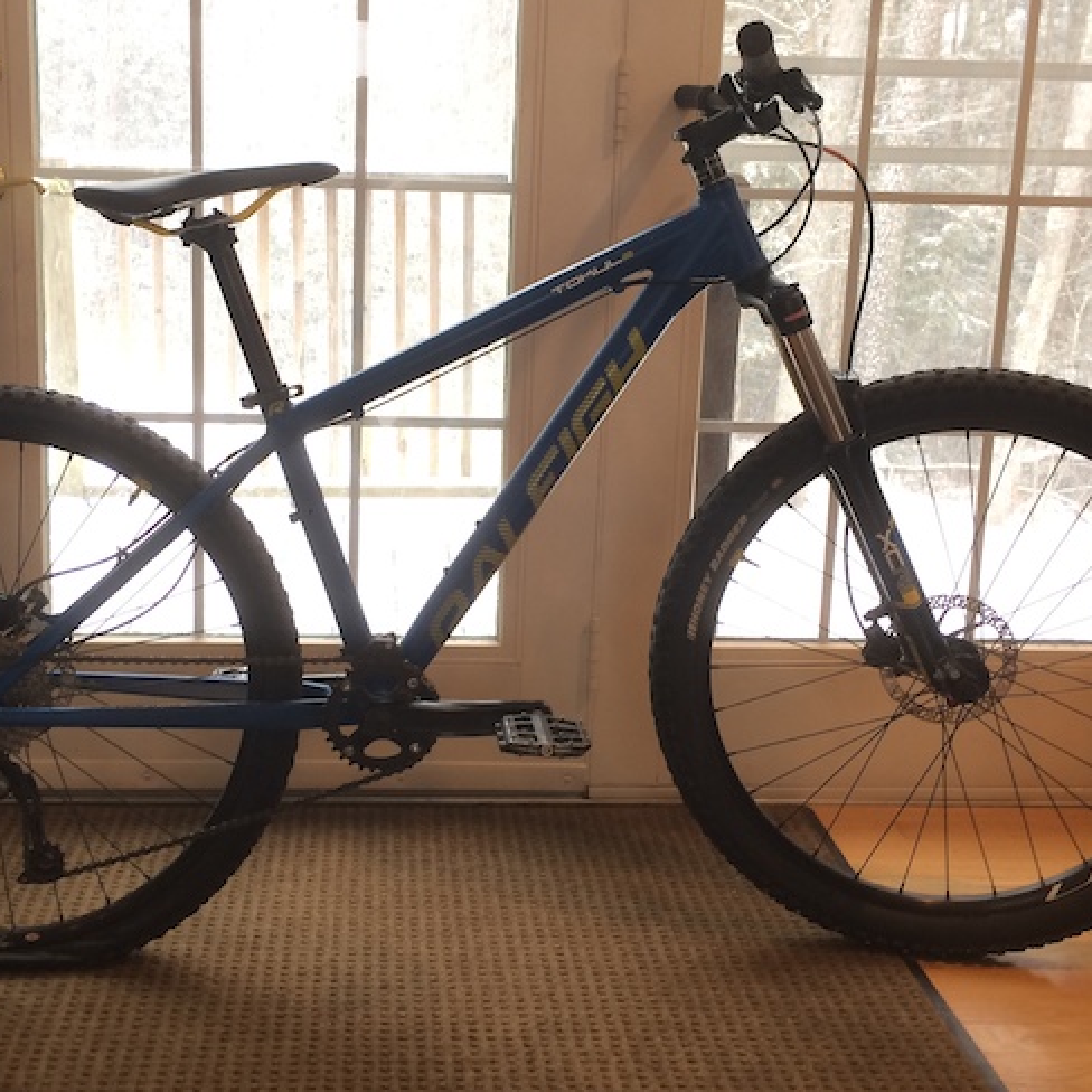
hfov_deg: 40.0
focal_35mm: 42
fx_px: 1499
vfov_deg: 39.9
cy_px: 470
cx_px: 474
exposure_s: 1/30
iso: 64
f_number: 2.2
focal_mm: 4.15
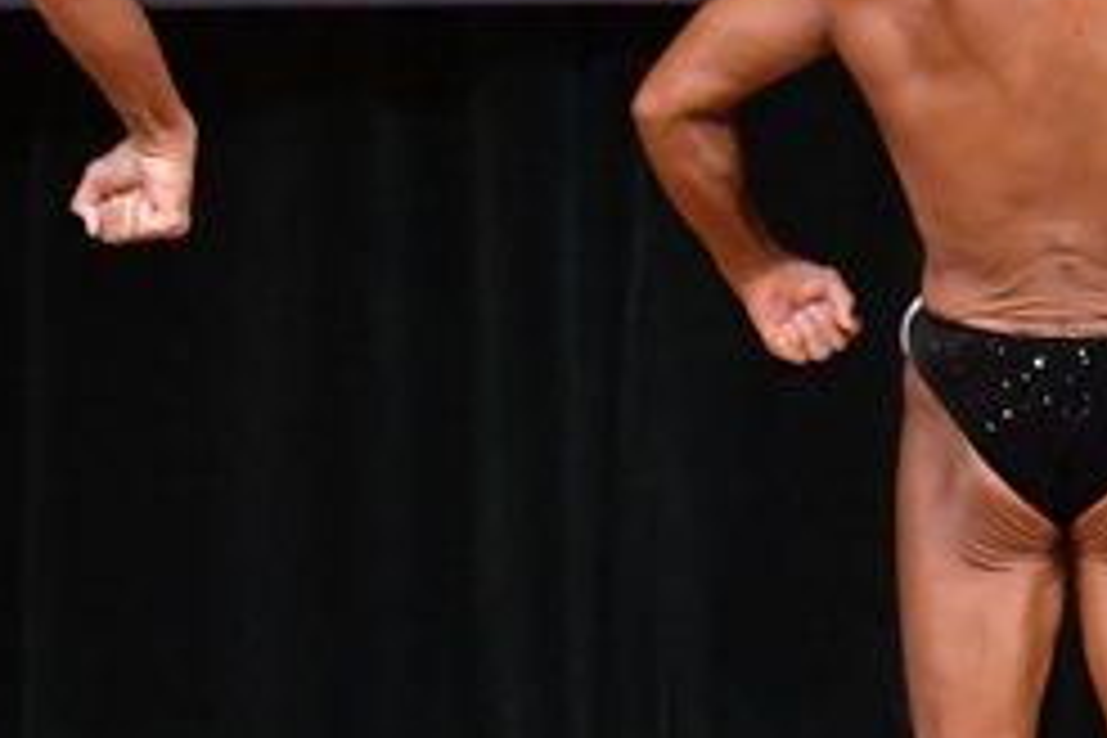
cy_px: 369
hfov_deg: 2.4
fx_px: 26197
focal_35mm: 852
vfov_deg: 1.6
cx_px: 385
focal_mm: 180
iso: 5000
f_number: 5.6
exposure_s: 1/400
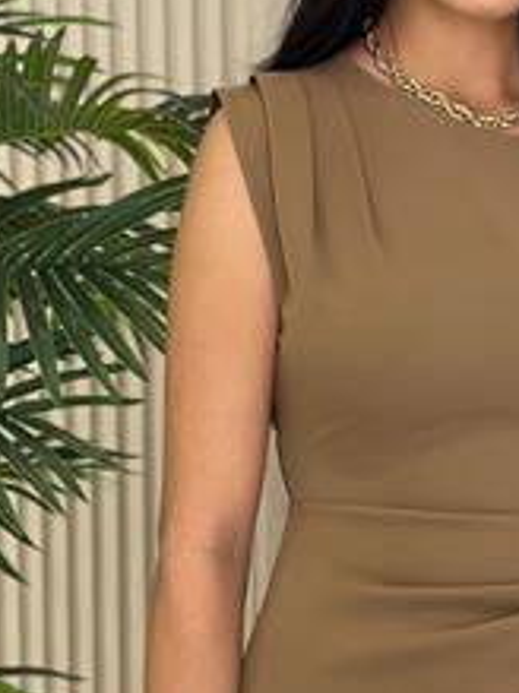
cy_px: 362
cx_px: 459
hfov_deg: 12.6
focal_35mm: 117
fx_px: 2341
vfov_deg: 16.8
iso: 80
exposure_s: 1/243
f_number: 1.78
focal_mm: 6.86
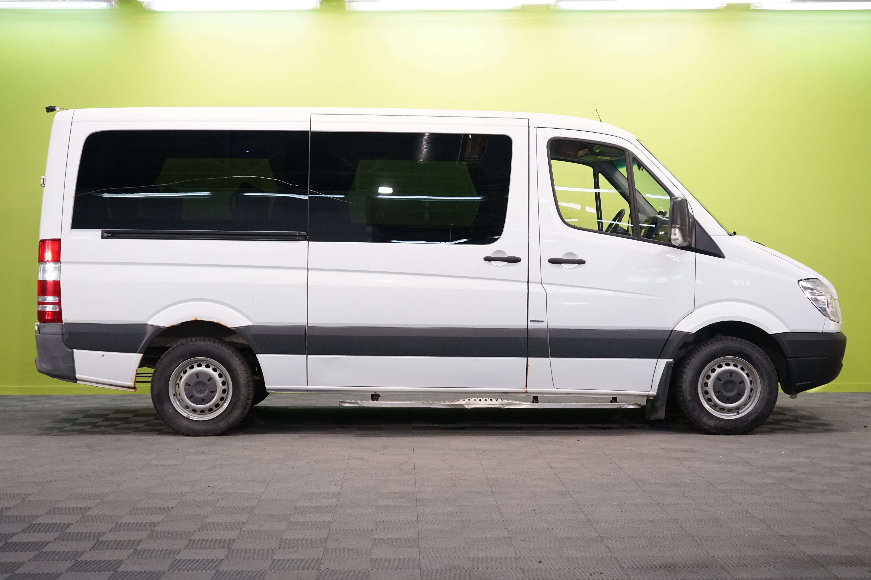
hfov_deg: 36.9
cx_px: 436
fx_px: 1306
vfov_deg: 25.1
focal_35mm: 54
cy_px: 290
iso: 2000
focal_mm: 54
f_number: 5.6
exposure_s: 1/125
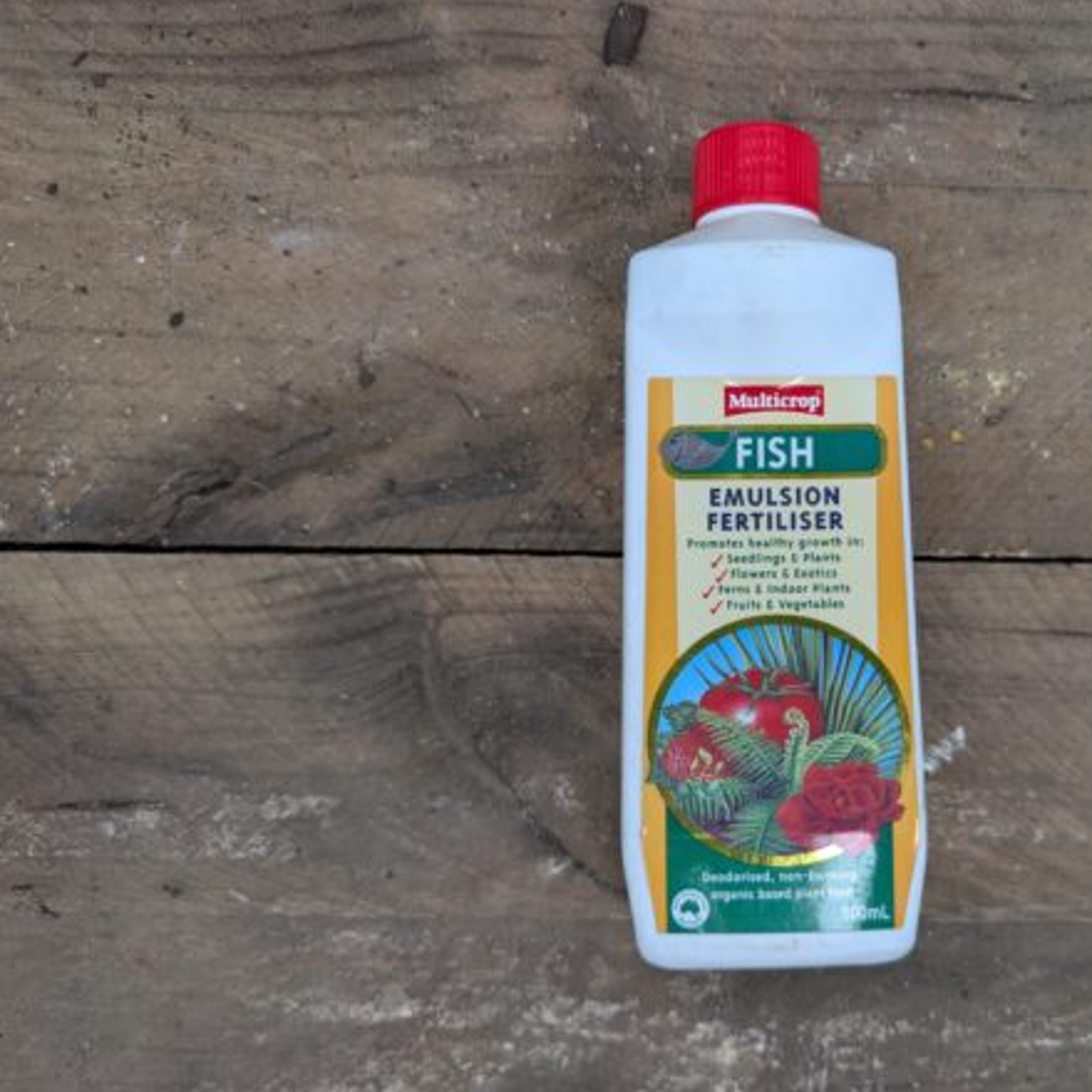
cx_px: 720
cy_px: 546
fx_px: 1035
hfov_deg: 54.6
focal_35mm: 29
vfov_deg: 55.6
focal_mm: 6.9
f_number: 1.68
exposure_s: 1/238
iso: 89
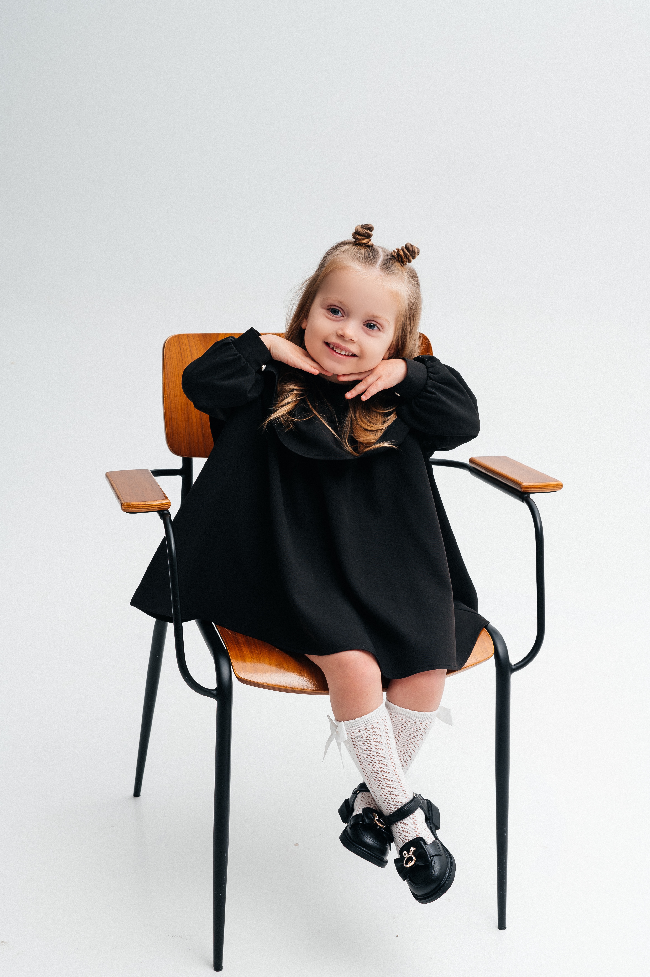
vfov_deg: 39.6
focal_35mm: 50
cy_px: 488
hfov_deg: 27.0
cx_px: 325
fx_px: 1356
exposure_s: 1/200
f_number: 8
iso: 160
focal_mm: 50
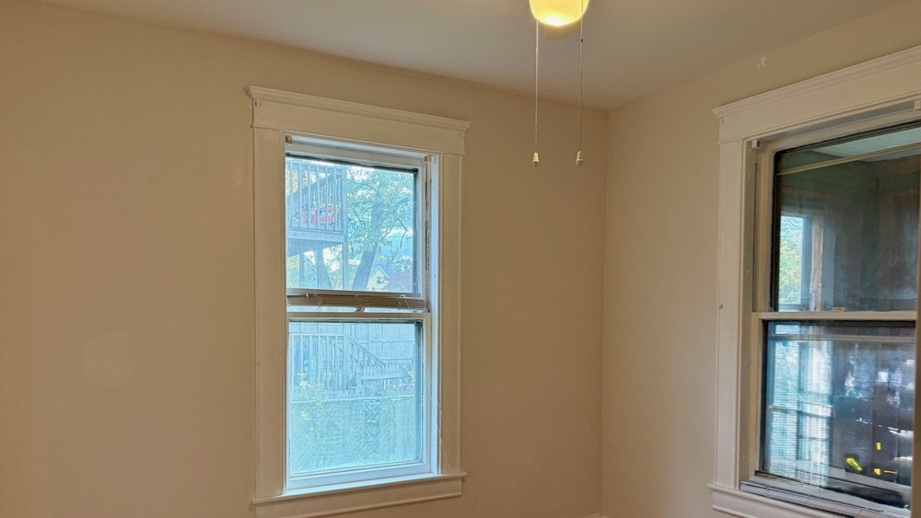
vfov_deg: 39.8
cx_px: 459
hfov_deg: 66.1
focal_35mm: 29
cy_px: 342
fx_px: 708
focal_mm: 5.96
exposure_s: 1/150
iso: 125
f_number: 1.6
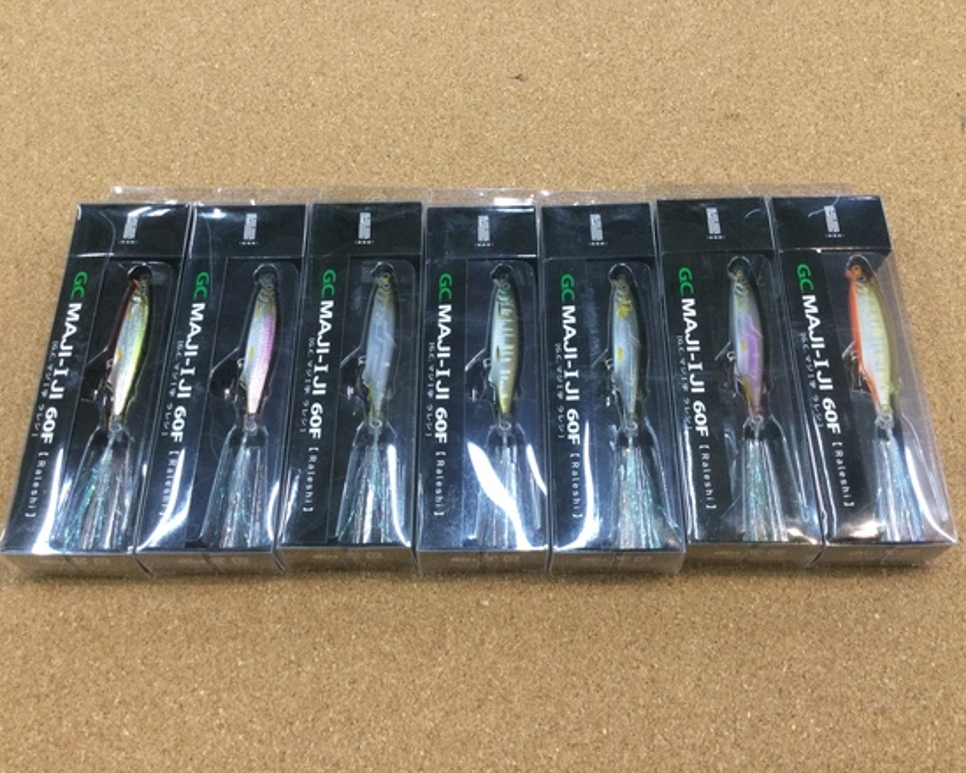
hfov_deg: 54.2
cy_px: 386
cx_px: 499
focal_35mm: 33
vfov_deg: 44.5
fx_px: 943
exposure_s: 1/30
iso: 40
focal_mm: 3.3
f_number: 2.4
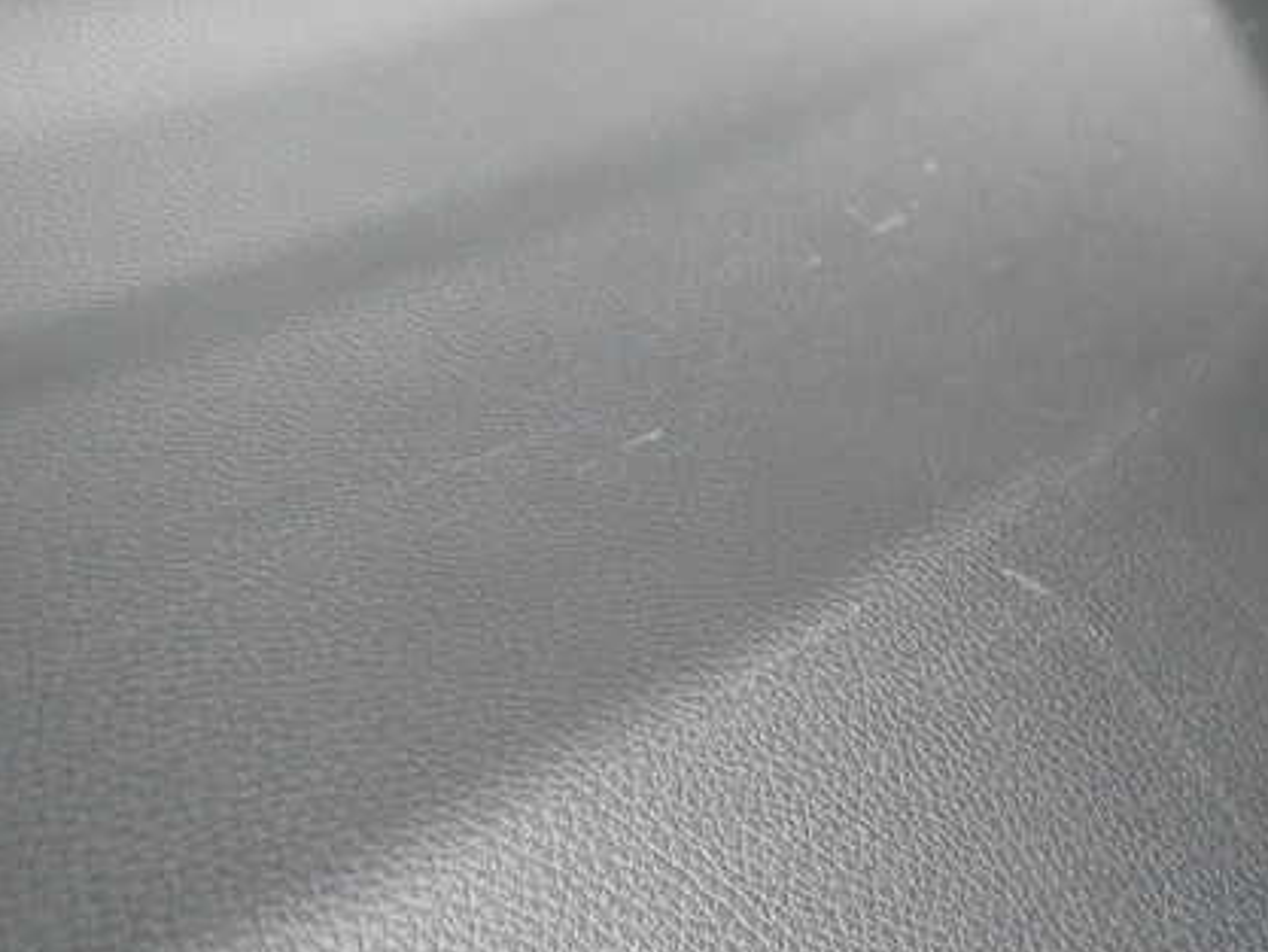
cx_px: 833
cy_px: 459
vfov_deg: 39.7
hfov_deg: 50.5
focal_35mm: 36
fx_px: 1319
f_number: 2
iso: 200
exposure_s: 1/50
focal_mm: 4.5
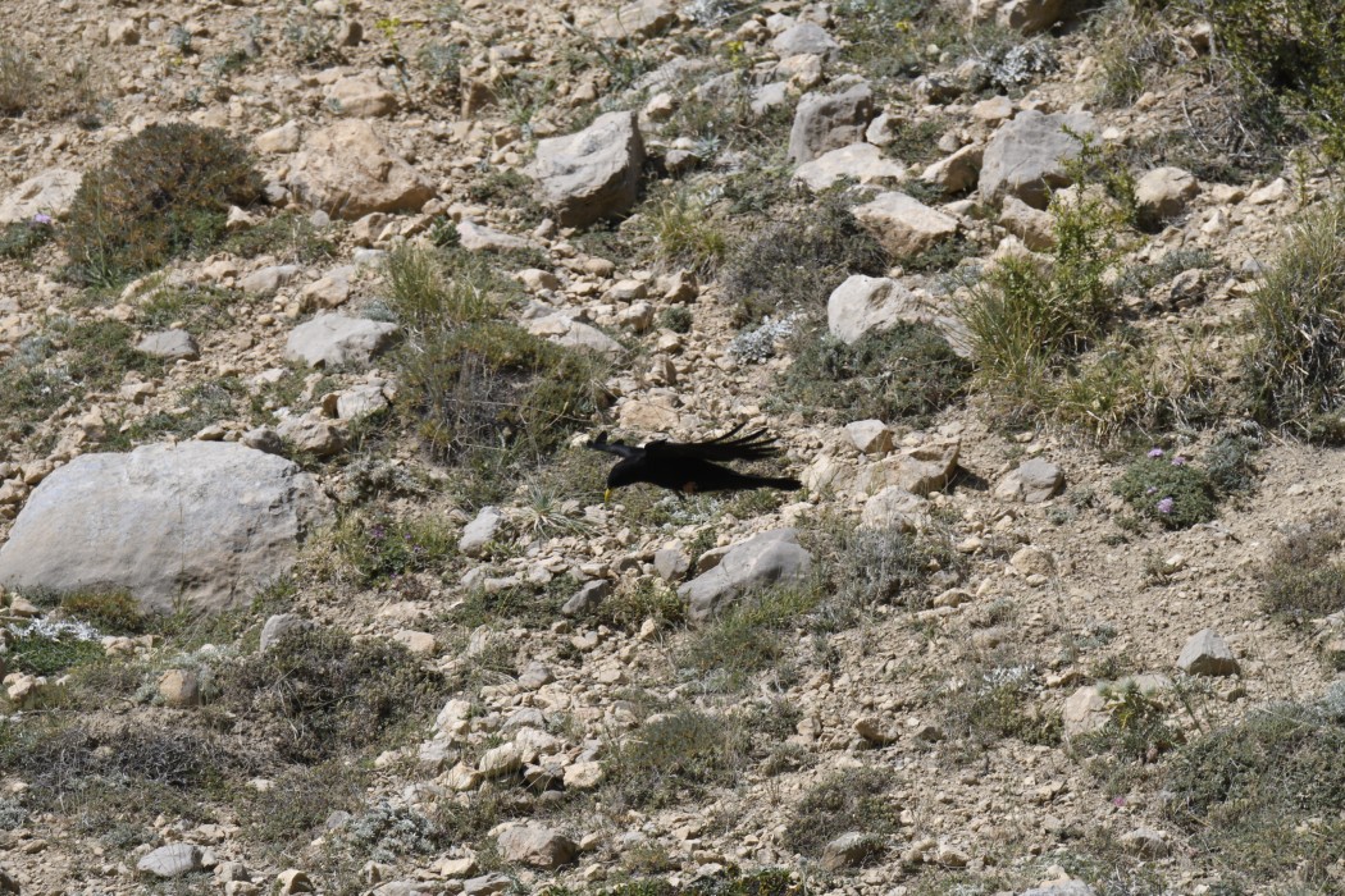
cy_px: 448
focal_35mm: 900
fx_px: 33622
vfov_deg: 1.5
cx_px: 672
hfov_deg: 2.3
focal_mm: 600
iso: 400
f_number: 9
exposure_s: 1/1250
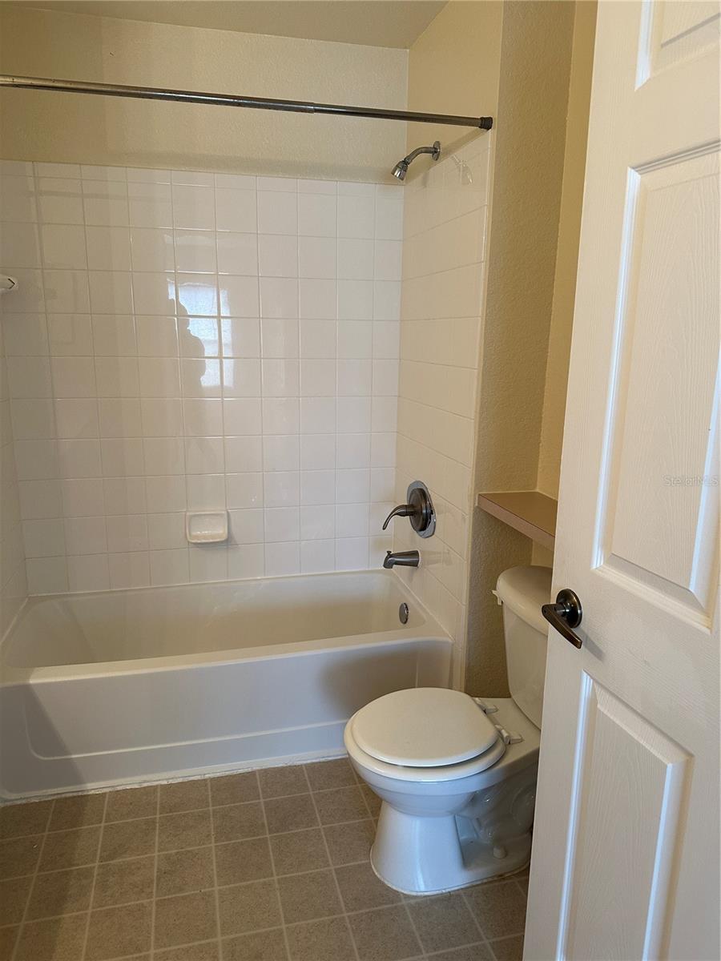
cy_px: 480
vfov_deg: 71.6
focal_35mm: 24
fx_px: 667
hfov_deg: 56.8
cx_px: 360
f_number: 1.78
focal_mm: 6.86
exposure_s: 1/120
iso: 200
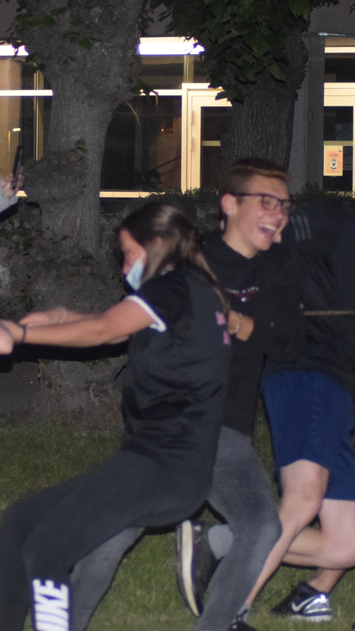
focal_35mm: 236
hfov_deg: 5.1
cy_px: 391
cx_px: 97
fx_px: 3949
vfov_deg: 9.1
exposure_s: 1/60
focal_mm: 70
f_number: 4
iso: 3200
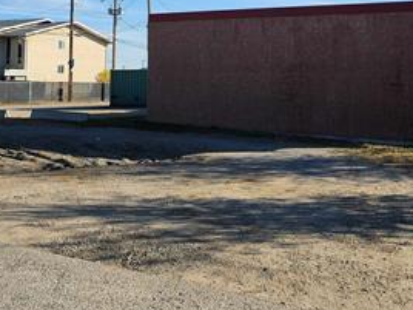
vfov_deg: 25.4
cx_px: 137
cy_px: 8
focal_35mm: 55
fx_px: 656
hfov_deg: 34.6
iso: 12
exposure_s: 1/1076
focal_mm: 6.4
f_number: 1.8
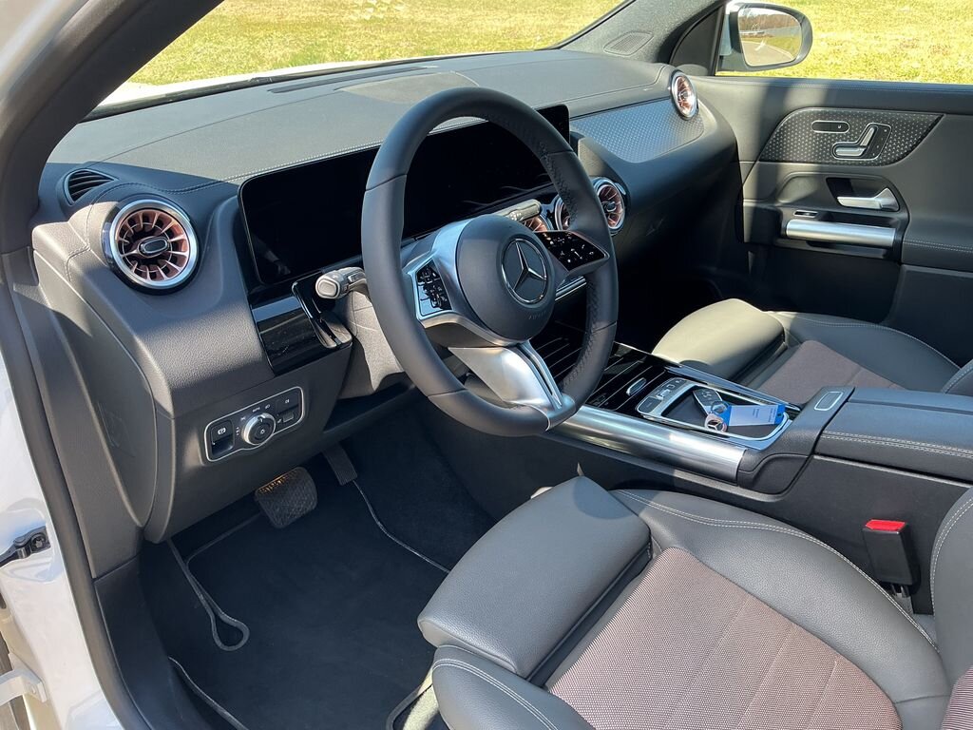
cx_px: 486
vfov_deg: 48.2
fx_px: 815
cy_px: 365
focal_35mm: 29
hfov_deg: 61.7
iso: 40
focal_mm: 3
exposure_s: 1/120
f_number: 1.8
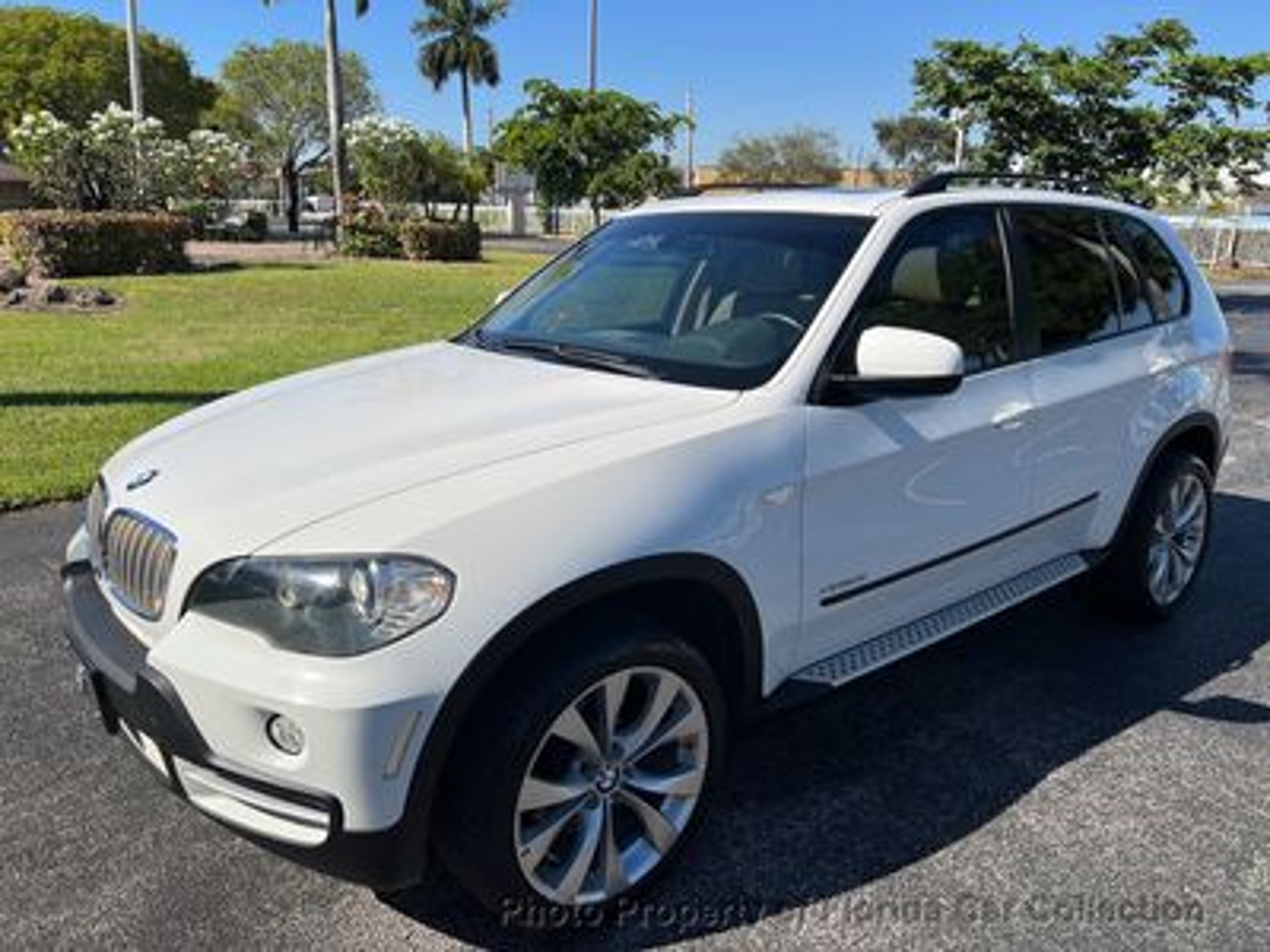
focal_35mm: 26
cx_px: 635
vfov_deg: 53.1
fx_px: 954
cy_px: 476
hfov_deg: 67.3
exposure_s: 1/5076
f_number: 1.5
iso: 50
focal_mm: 5.7
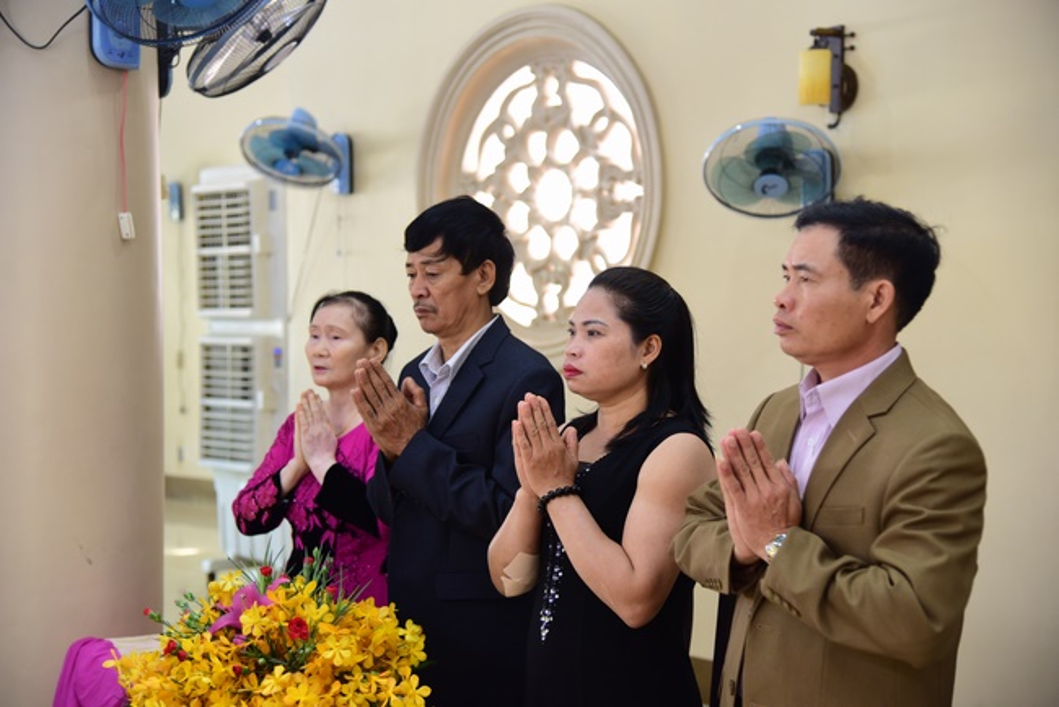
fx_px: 1913
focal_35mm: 65
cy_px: 354
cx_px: 530
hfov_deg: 30.9
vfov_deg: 20.9
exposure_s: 1/40
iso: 1000
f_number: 4
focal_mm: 65
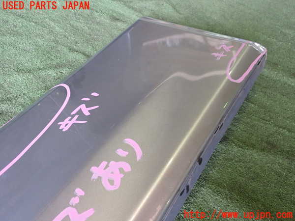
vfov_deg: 46.8
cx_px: 148
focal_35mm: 30
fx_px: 256
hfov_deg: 60.0
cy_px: 110
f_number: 2.3
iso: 200
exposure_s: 1/30
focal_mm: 5.4
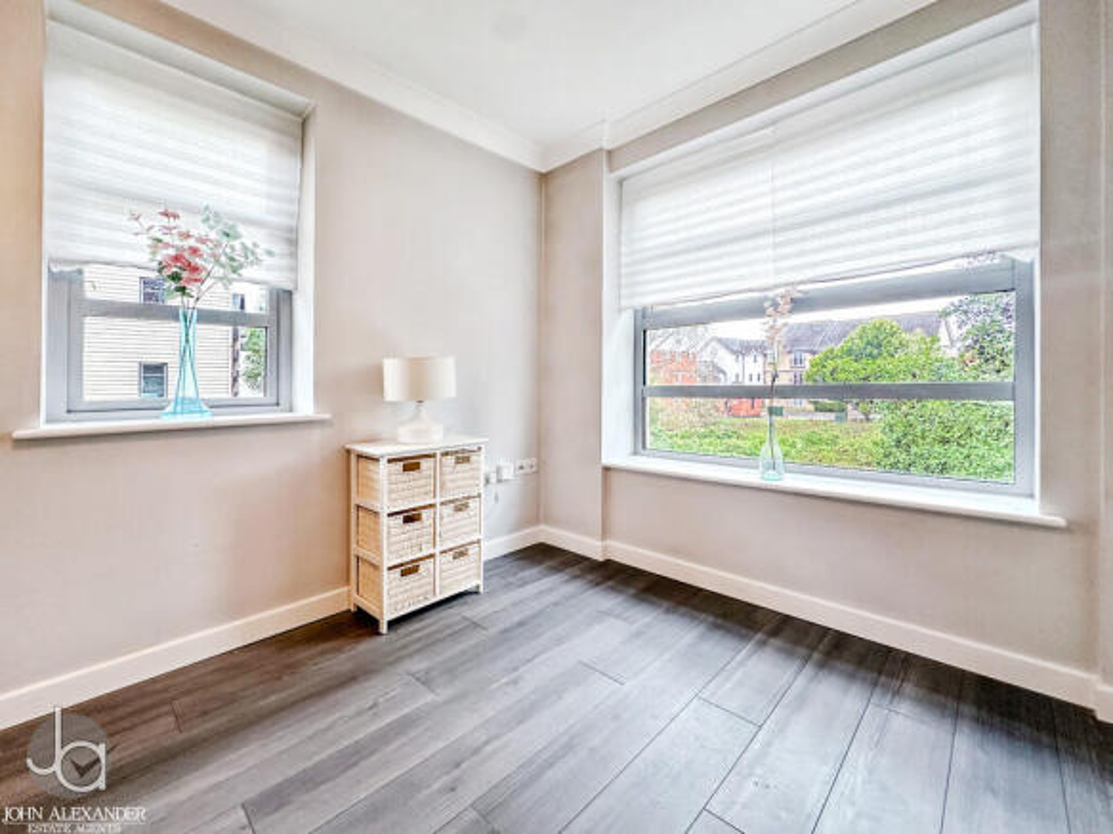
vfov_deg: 85.7
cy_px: 417
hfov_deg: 102.1
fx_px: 450
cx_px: 556
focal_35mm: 14
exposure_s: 1/100
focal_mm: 2.22
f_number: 2.2
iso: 160
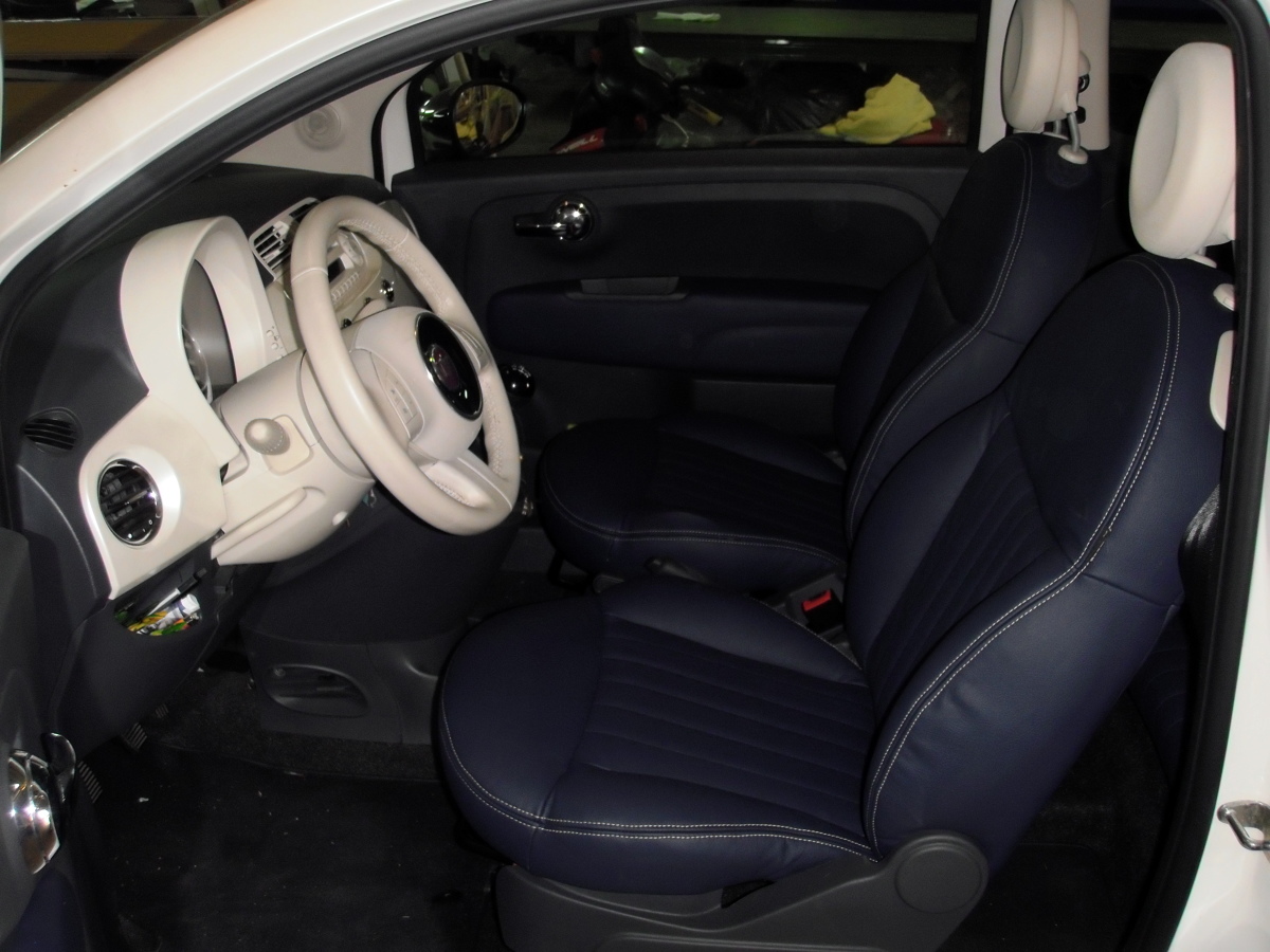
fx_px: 1394
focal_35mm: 38
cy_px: 476
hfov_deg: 49.0
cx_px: 635
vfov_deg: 37.7
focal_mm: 6.7
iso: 125
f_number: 3.5
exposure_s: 1/30
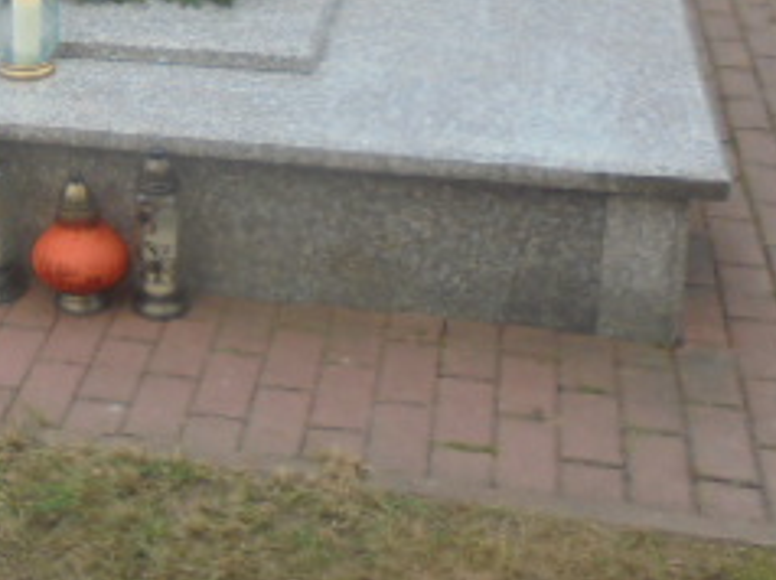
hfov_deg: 26.4
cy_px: -16
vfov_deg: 20.2
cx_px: 10
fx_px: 1568
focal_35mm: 70
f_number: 3.5
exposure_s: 1/125
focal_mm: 4.6
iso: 100
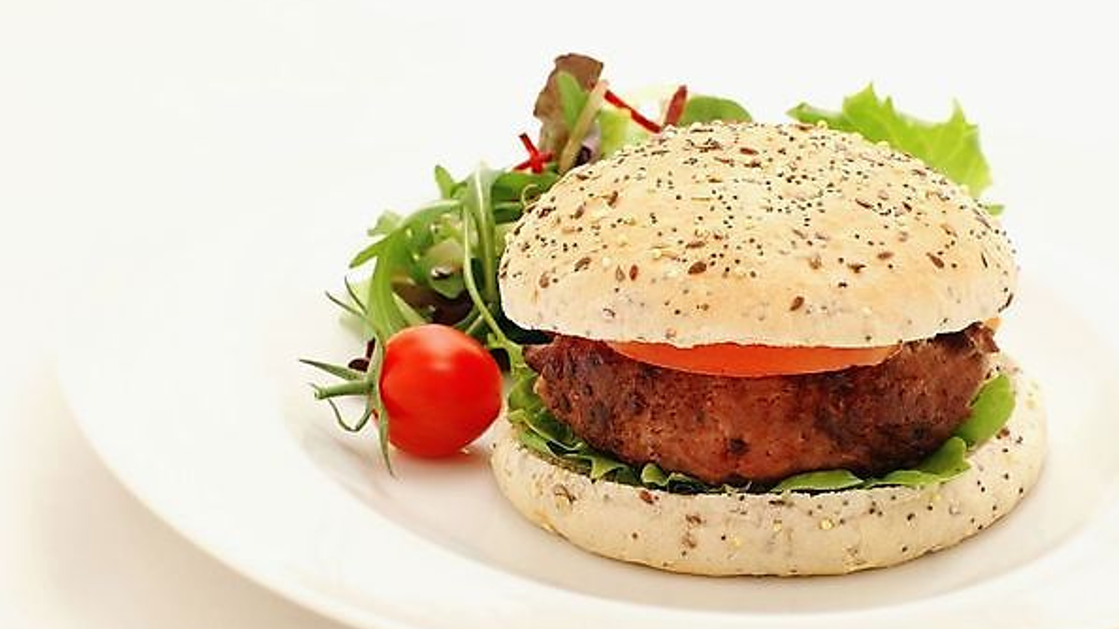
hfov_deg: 11.3
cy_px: 303
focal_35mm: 191
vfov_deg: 6.4
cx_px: 565
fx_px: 5667
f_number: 13
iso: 100
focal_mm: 120
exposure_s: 1/8
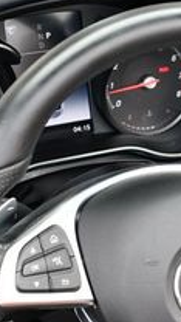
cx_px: 237
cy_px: 235
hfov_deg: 10.2
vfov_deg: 18.4
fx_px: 990
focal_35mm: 116
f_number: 3.5
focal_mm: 18
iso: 400
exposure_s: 1/250
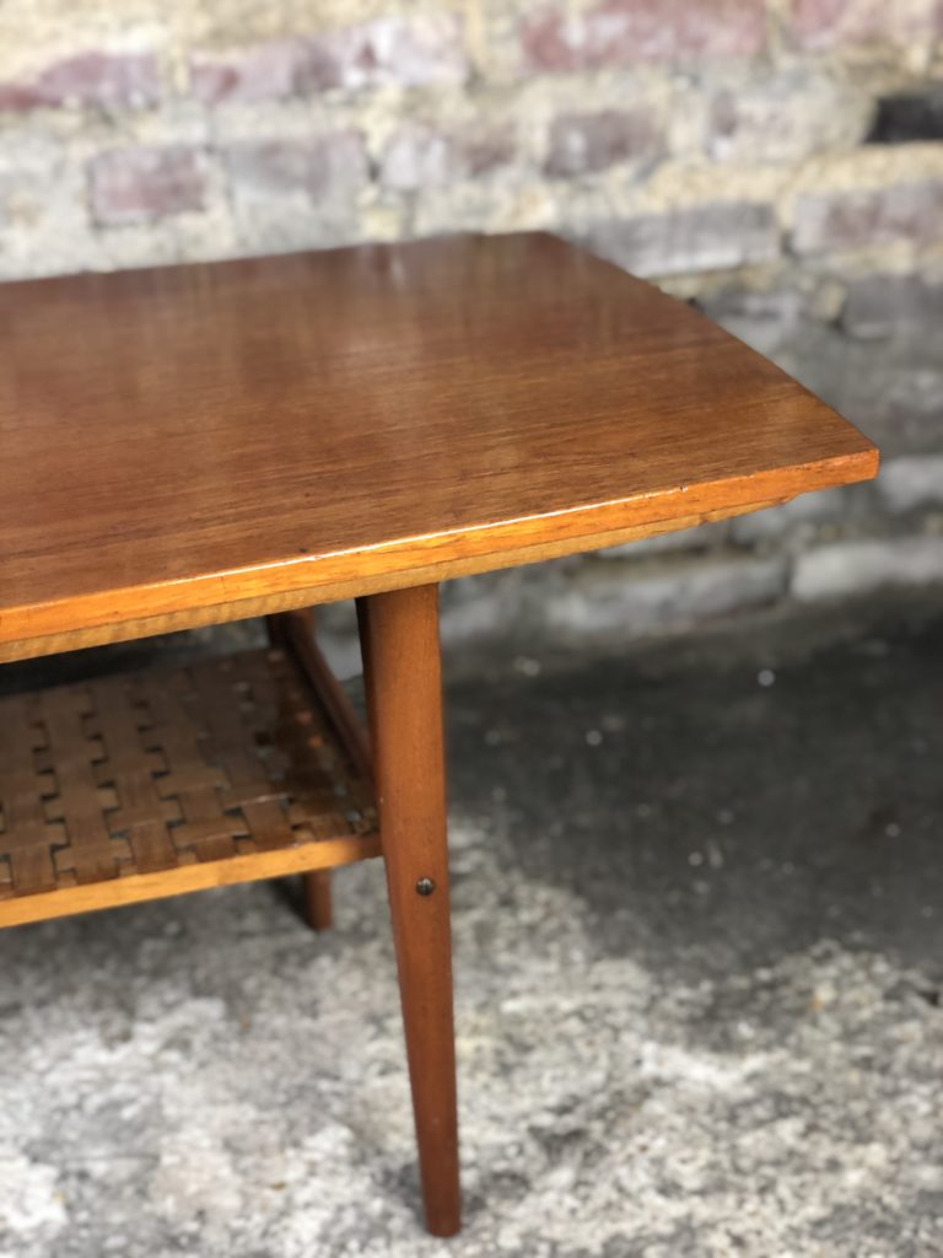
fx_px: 1889
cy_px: 629
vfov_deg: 36.8
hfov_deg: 28.0
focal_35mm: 52
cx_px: 472
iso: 125
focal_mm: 6
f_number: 2.4
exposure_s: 1/25
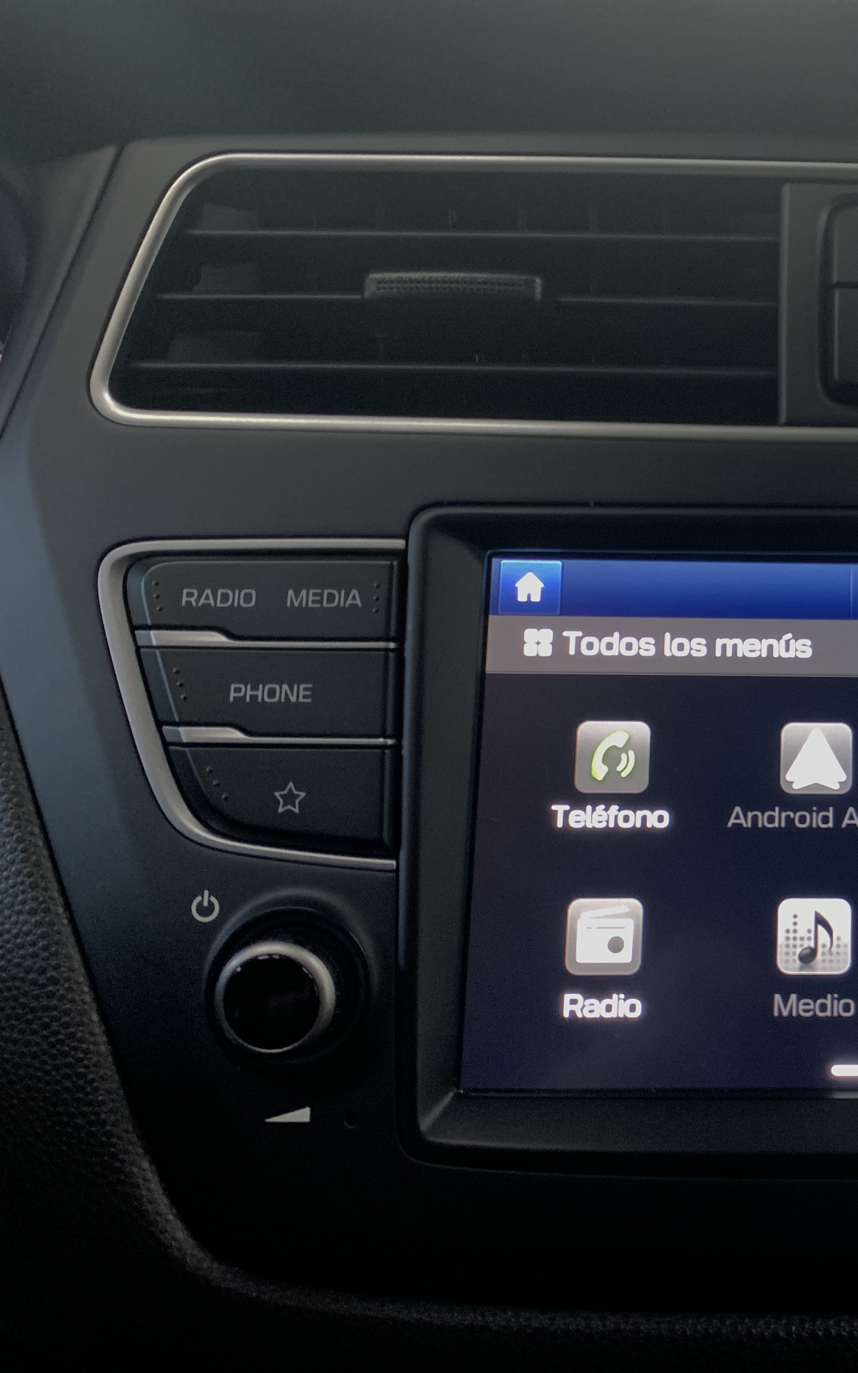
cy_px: 689
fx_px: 1384
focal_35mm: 37
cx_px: 863
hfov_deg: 31.7
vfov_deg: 52.7
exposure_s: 1/50
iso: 250
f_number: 1.8
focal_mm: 4.25
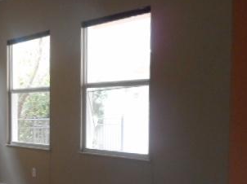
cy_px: 120
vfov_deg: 27.3
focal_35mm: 53
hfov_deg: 32.9
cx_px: -7
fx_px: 378
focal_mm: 4.5
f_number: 3.7
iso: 400
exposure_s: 1/30
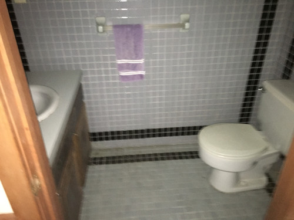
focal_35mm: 29
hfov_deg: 61.7
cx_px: 147
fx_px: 246
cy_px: 110
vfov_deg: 48.2
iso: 400
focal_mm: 4.15
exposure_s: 1/16
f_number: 2.2
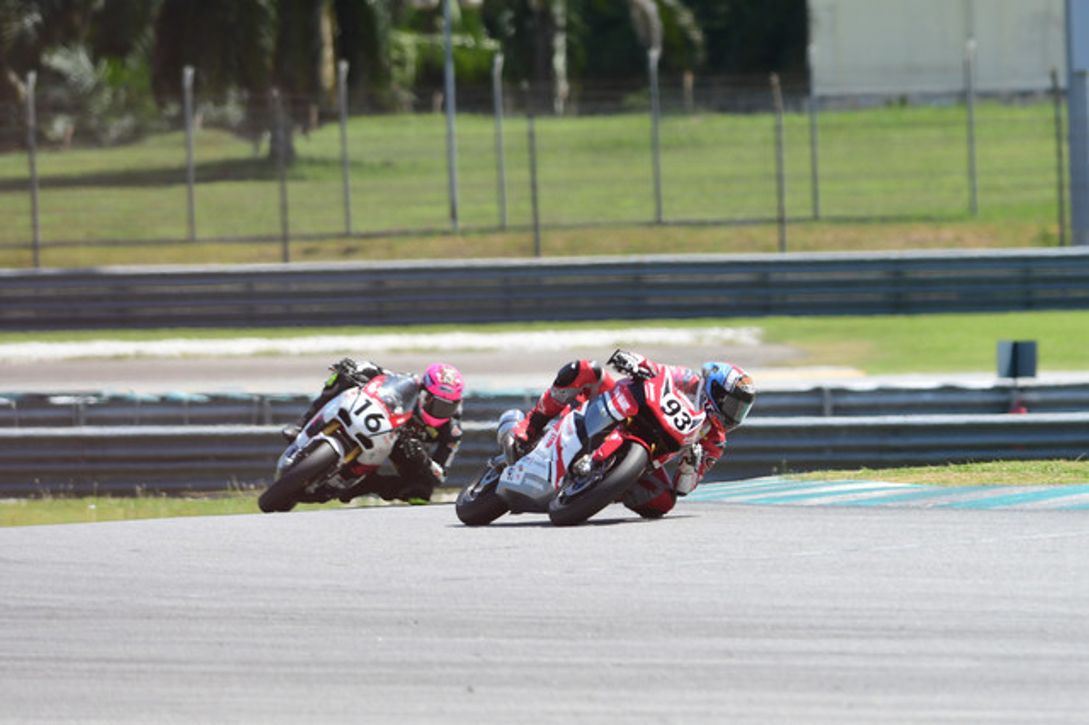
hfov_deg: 4.6
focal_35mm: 450
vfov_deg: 3.1
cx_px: 544
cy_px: 362
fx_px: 13605
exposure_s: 1/640
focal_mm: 300
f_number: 4.5
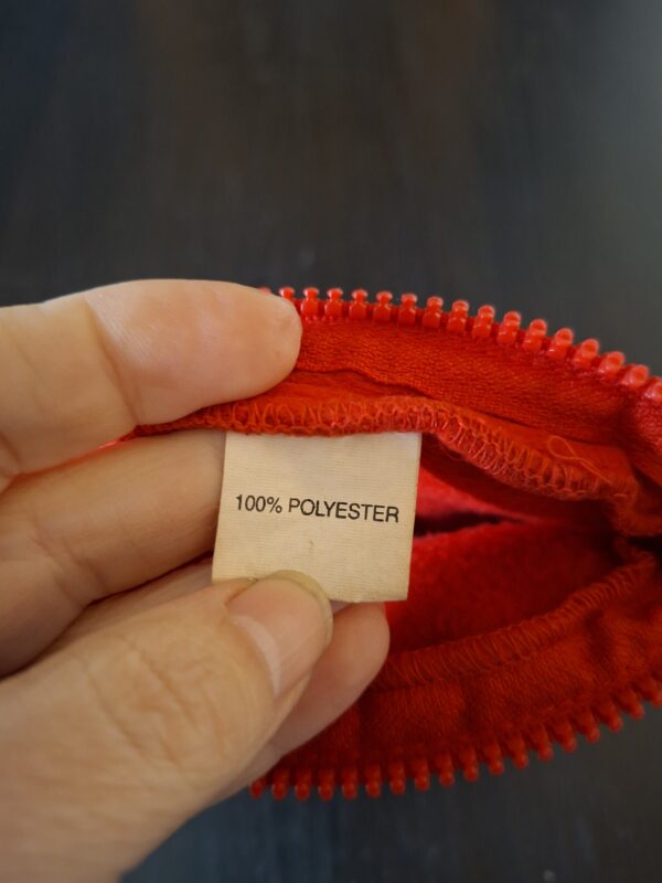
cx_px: 331
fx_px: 586
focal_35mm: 23
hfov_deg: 58.9
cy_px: 442
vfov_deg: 73.9
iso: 1000
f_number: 1.8
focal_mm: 5.54
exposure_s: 1/20
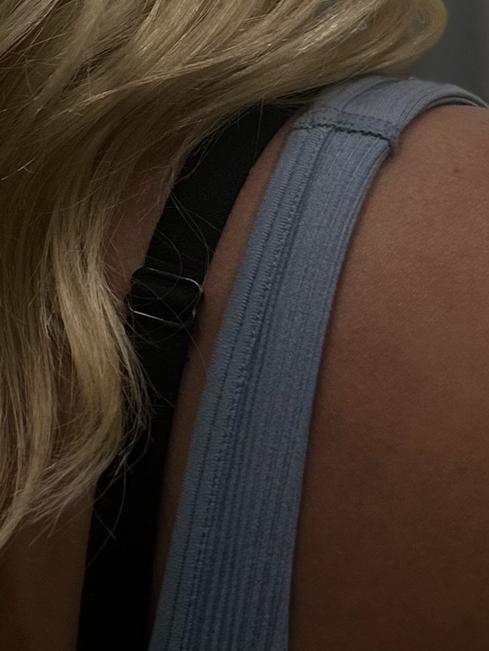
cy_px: -52
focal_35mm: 98
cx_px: -261
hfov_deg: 14.1
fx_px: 1845
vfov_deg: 19.3
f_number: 1.78
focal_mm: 6.86
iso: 125
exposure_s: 1/121
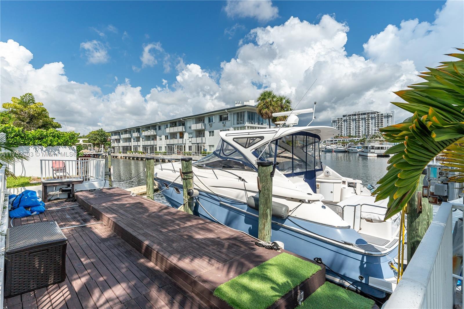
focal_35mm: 18
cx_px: 232
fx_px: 232
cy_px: 154
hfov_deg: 90.0
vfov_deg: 67.4
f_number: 9
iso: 200
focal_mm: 18
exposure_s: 1/1250
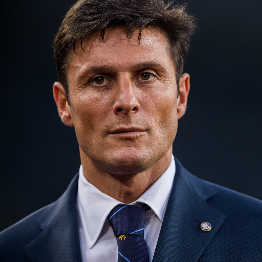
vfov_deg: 2.5
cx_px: 192
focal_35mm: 704
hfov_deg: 2.5
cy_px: 131
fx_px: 6028
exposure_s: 1/1000
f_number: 4
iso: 2000
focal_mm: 550
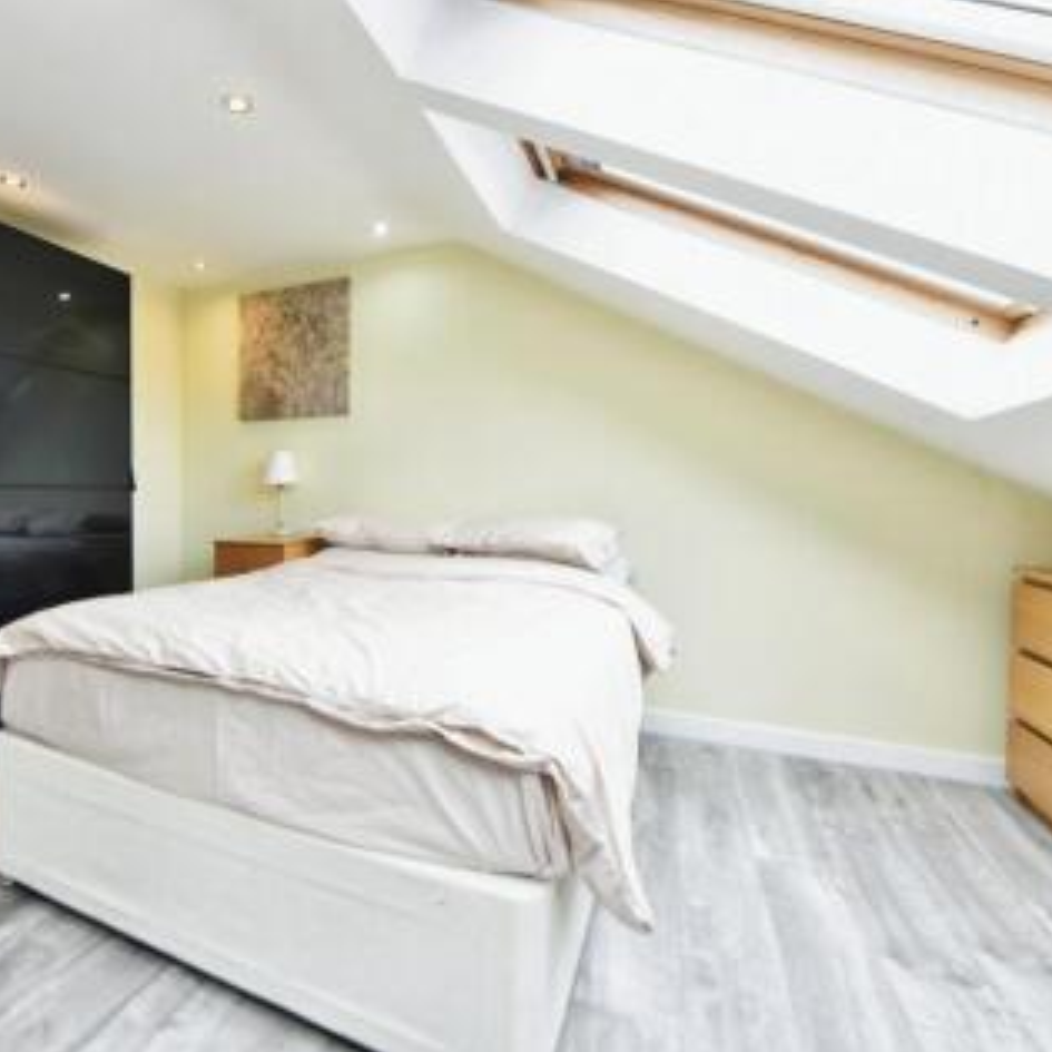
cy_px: 526
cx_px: 331
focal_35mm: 18
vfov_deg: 80.7
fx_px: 619
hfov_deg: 77.5
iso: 800
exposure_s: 1/60
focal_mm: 14
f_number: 8
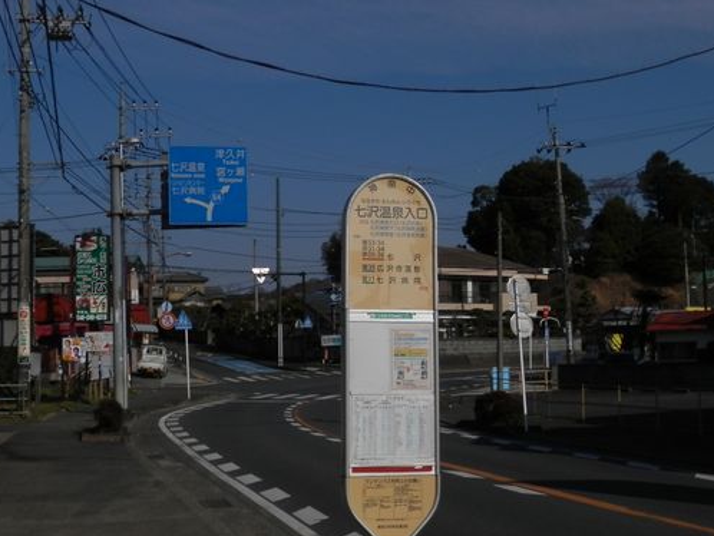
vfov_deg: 27.5
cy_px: 292
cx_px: 357
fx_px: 1094
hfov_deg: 36.2
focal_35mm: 53
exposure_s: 1/500
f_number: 9.7
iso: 80
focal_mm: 6
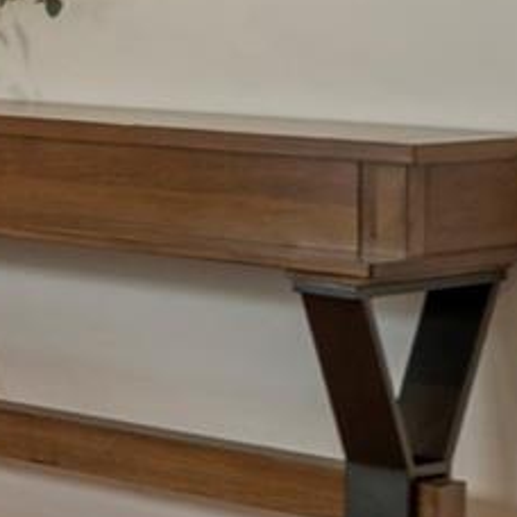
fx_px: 2061
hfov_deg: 7.6
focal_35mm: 122
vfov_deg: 13.9
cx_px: -1698
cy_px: -80
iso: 640
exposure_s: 1/10
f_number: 5.6
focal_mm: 16
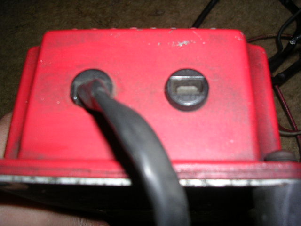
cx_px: 150
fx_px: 330
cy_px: 113
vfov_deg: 37.7
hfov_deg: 49.0
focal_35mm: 38
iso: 50
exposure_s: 1/60.1
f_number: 2.8
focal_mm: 5.8
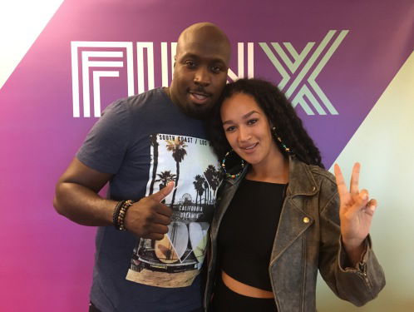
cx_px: 207
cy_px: 156
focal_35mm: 29
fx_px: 347
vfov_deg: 48.3
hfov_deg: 61.6
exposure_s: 1/17
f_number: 2.2
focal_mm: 4.15
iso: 200
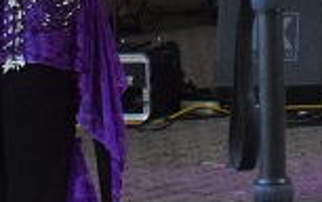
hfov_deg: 5.9
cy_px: -337
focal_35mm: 347
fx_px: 3048
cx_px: 604
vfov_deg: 3.7
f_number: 4.5
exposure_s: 1/320
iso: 3200
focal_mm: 34
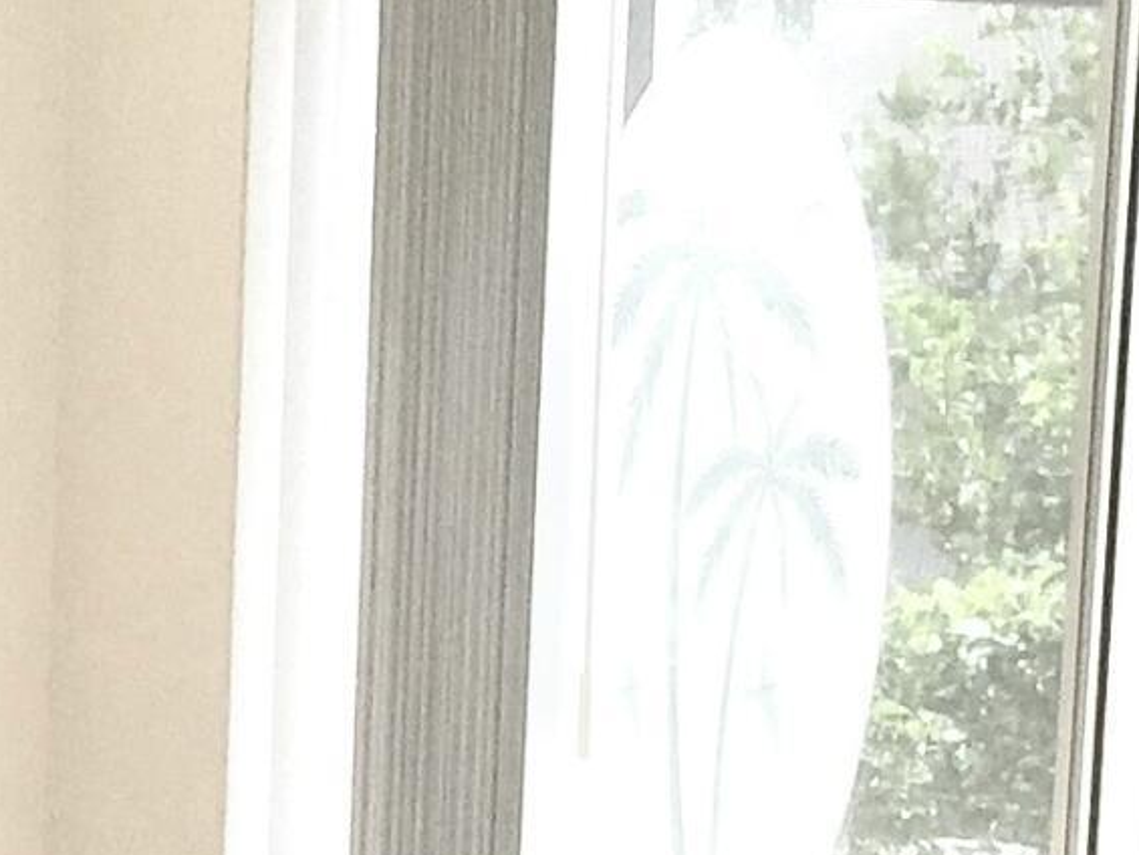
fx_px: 5068
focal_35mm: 154
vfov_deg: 9.3
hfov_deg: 12.3
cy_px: 1345
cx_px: -472
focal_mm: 4.15
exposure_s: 1/565
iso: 32
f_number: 2.2
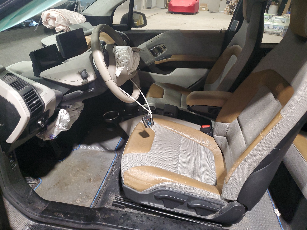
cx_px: 154
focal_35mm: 26
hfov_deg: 67.3
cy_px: 115
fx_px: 231
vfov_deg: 53.1
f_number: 1.5
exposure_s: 1/60.2
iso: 253
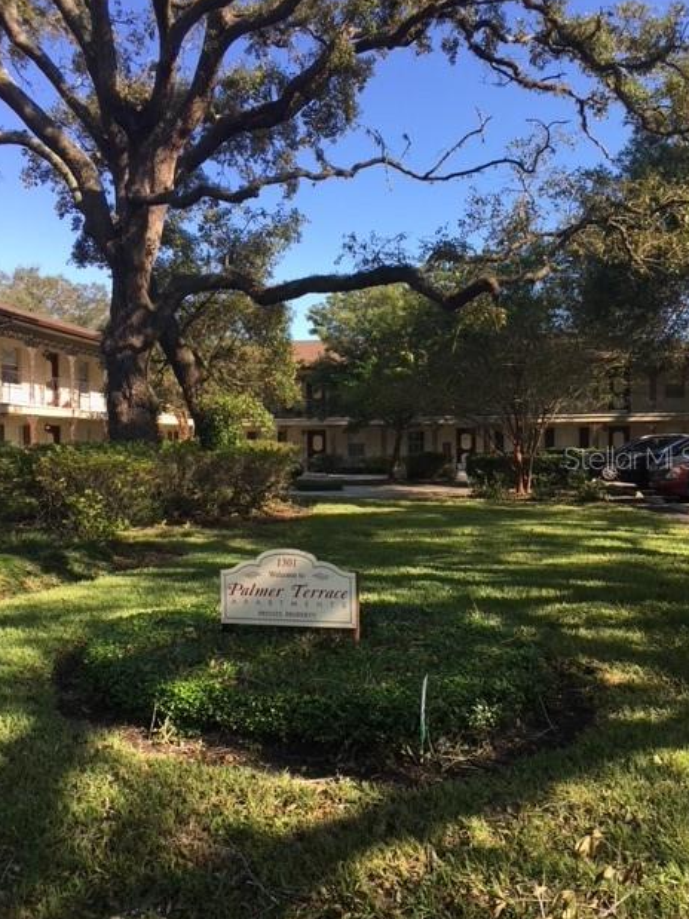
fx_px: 796
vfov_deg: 60.0
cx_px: 347
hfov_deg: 46.8
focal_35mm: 30
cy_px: 457
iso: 25
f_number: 2.2
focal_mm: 4.15
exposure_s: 1/455
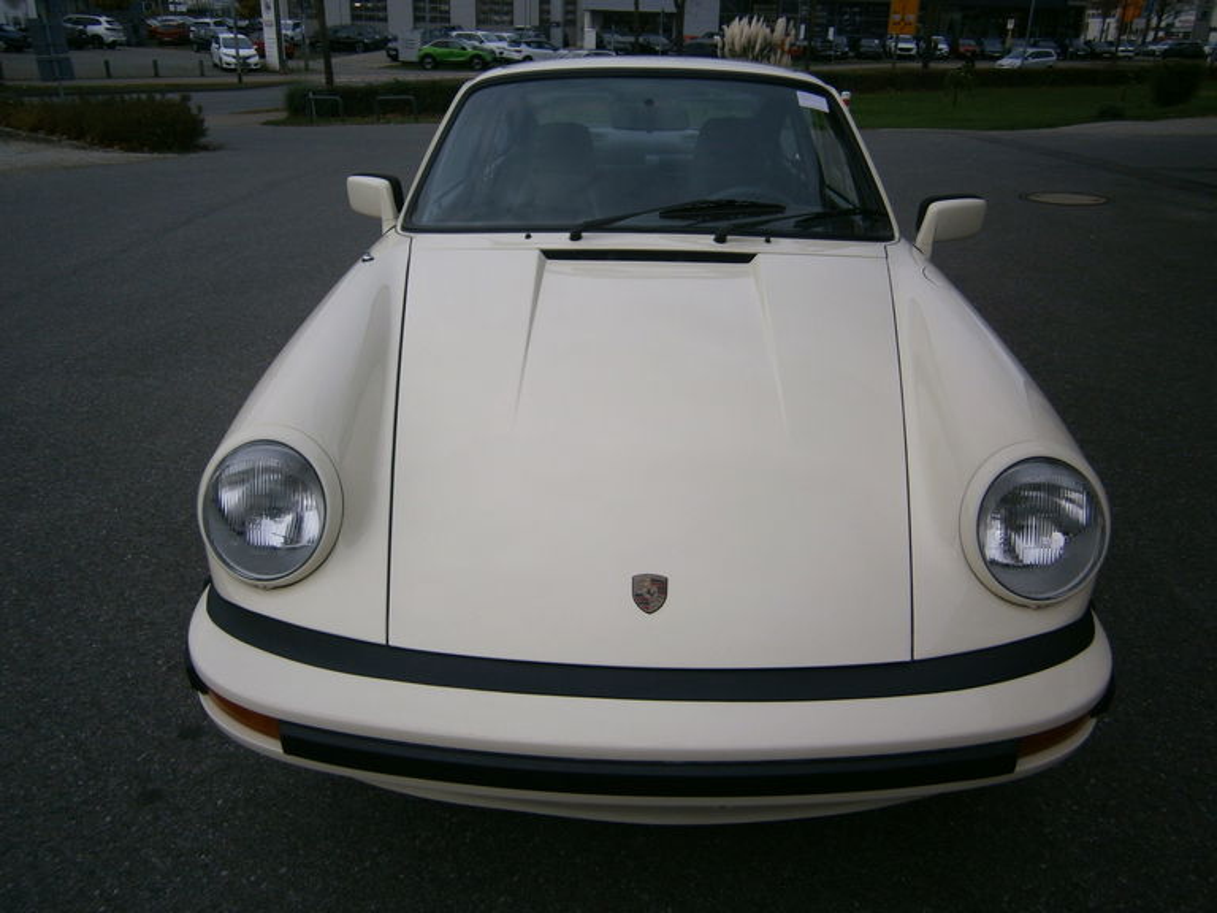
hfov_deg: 67.3
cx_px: 608
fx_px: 914
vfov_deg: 53.1
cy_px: 456
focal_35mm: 26
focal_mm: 4.7
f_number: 2.8
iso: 80
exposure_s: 1/640
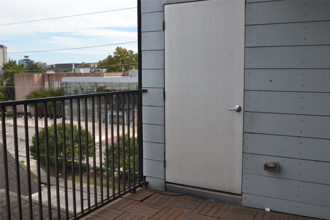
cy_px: 110
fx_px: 330
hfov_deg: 53.1
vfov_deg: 36.9
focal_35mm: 36
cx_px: 165
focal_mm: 24
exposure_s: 1/160
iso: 100
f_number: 6.3
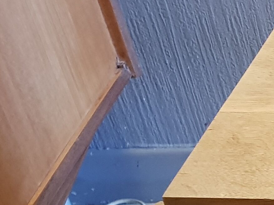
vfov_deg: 11.7
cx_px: 612
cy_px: 332
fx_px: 950
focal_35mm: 120
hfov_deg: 13.2
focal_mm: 4.2
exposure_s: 1/23
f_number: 1.7
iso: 250
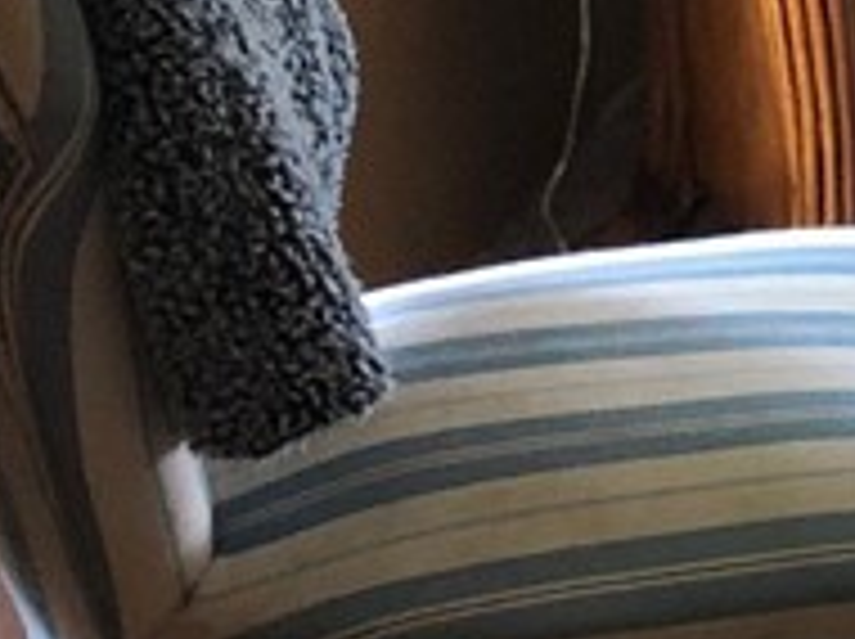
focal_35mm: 151
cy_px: -292
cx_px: 2246
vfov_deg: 9.6
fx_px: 3725
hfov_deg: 10.6
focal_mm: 3.99
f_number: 1.8
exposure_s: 1/15
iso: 80
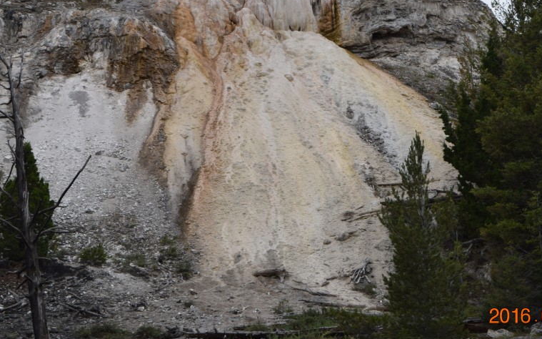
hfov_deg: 21.0
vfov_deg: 13.2
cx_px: 297
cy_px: 109
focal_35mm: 99
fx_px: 1462
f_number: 8
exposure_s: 1/640
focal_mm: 48
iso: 200
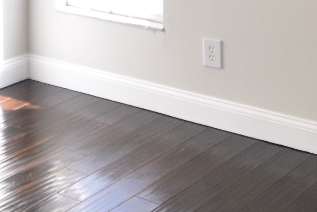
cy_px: -196
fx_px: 872
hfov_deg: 19.4
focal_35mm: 99
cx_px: -62
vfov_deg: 12.4
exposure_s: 1/500
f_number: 3.5
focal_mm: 10
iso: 800
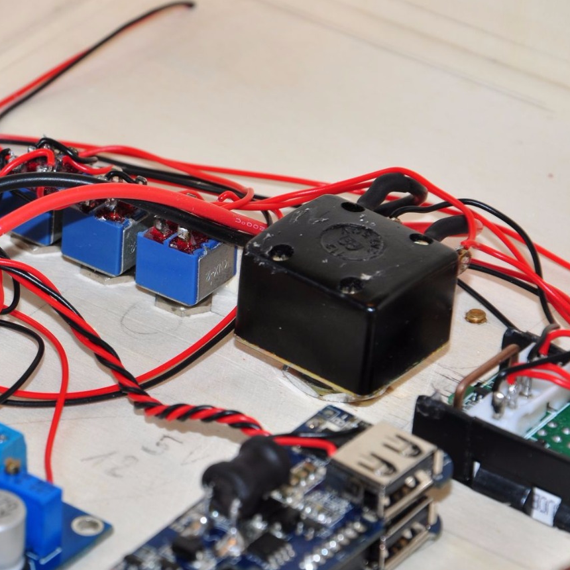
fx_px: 4710
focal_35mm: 253
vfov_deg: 6.9
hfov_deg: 6.9
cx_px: 63
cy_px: 280
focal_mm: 105
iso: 200
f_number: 10
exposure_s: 1/30
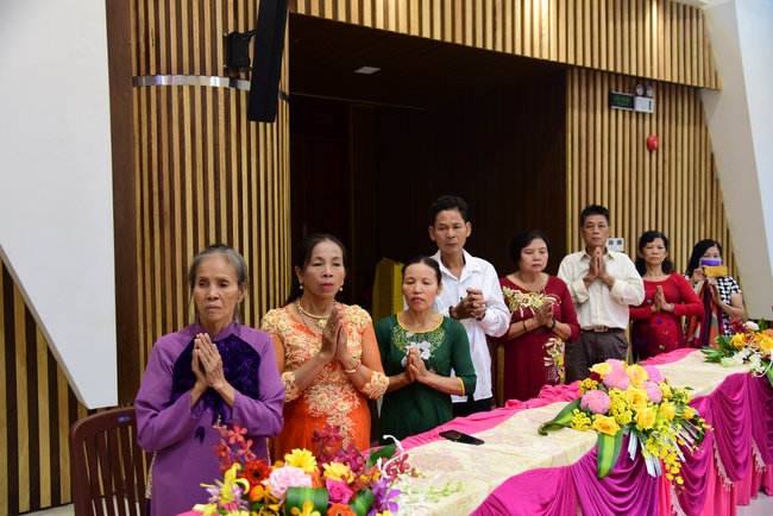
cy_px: 258
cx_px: 386
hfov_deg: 58.7
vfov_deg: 41.2
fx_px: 687
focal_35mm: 32
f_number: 4
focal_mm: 32
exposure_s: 1/30
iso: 800
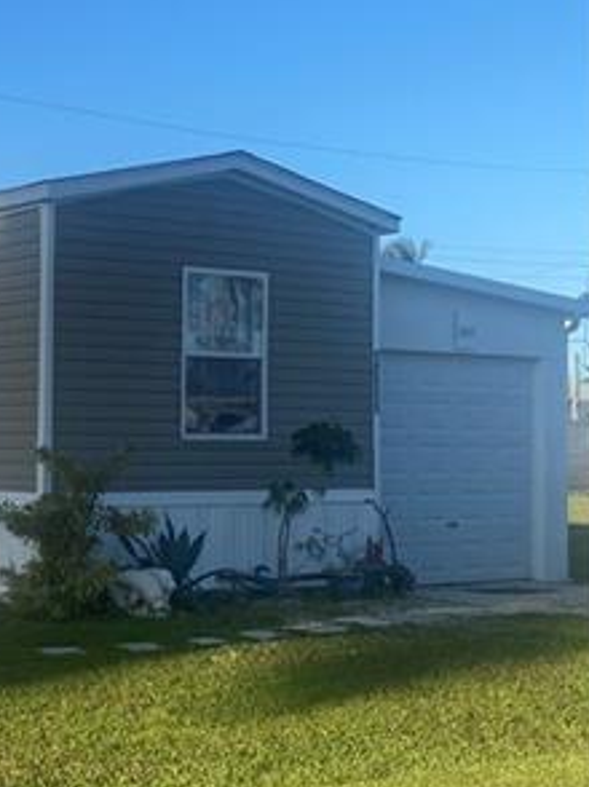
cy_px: 450
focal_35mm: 68
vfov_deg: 28.5
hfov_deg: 19.9
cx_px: -171
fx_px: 1545
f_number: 1.8
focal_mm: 4.25
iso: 32
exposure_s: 1/1996
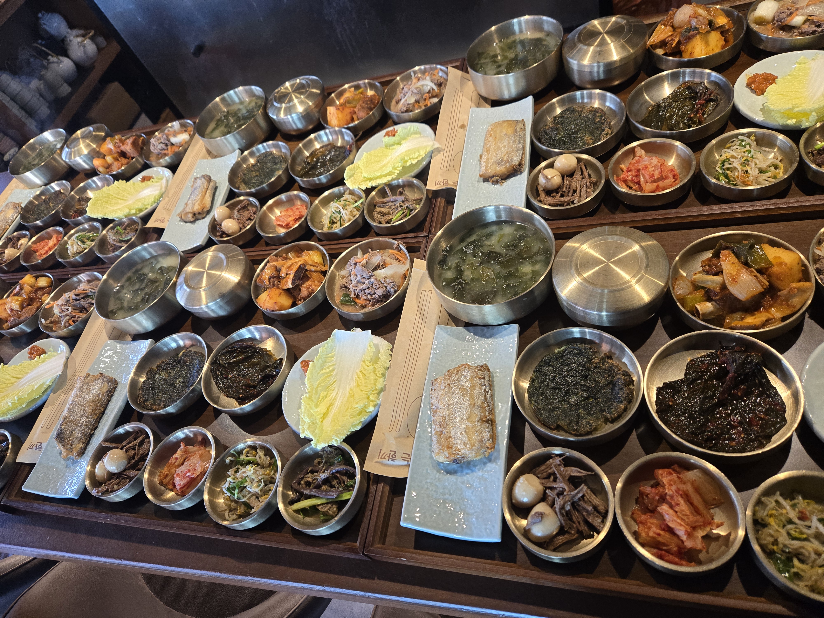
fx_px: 547
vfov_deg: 58.9
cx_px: 412
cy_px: 309
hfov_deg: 73.9
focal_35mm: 23
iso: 250
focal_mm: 5.4
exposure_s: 1/120
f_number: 1.8
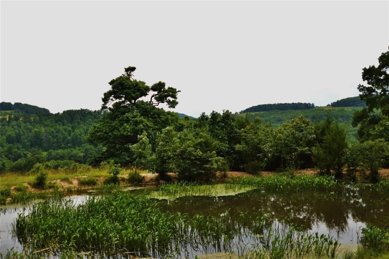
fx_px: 389
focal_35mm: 36
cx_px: 194
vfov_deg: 36.8
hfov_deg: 53.2
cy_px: 130
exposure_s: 1/160
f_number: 4.5
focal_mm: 24
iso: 100
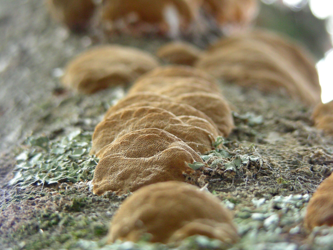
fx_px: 1087
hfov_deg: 17.4
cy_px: 125
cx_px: 166
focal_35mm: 113
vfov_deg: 13.1
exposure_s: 1/17.2
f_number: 3.5
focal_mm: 18.9
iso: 200
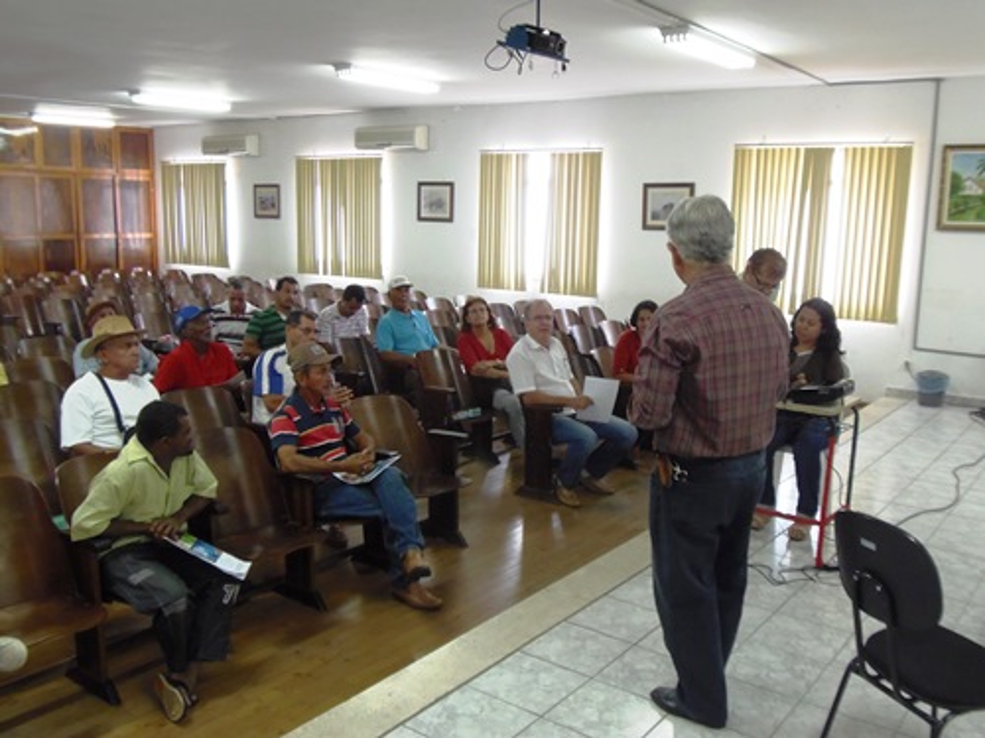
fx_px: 854
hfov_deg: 60.0
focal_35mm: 30
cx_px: 492
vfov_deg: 46.8
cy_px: 369
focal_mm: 5.5
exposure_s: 1/30
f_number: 3.2
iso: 250
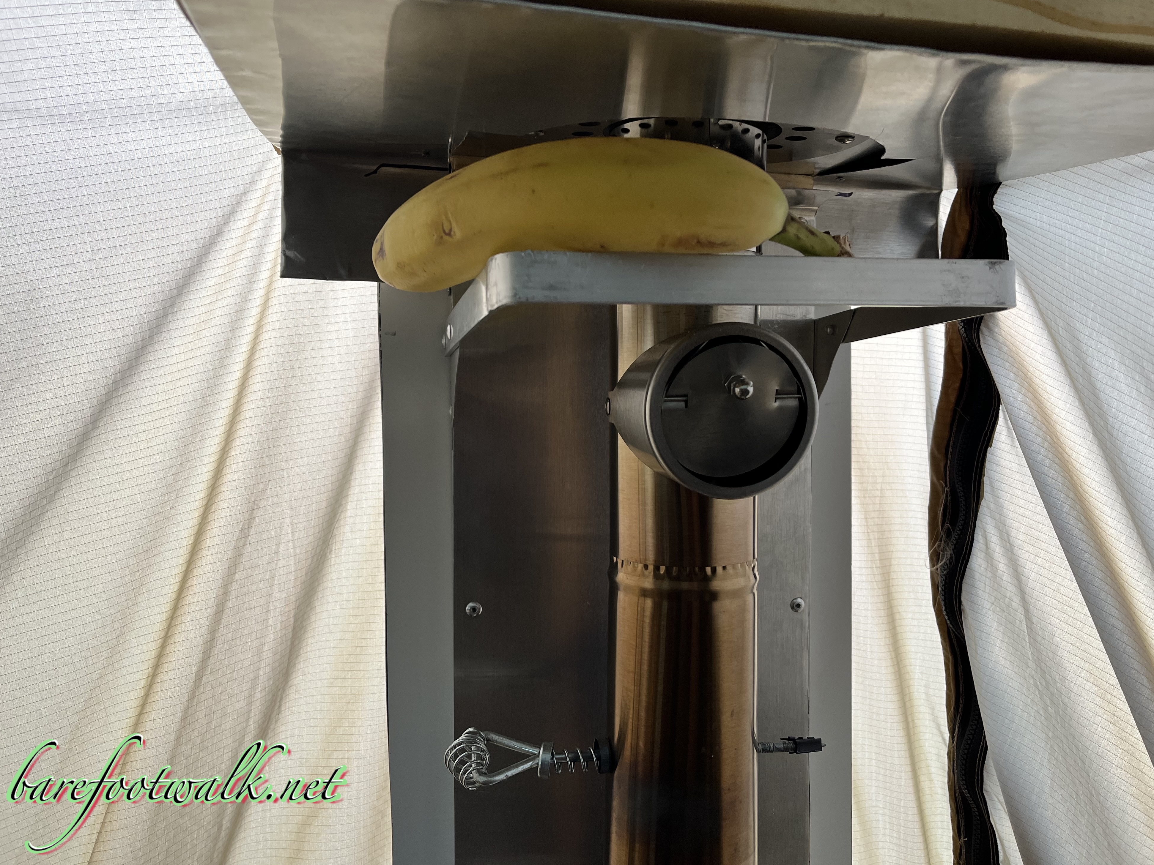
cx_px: 584
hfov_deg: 65.3
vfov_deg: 51.4
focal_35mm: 27
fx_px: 900
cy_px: 432
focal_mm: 5.1
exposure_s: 1/121
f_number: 1.6
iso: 80
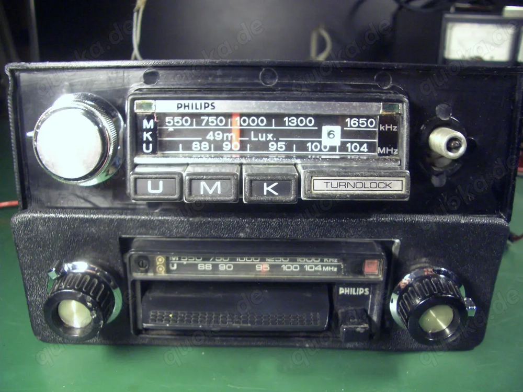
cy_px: 196
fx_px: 529
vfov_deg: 40.7
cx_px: 262
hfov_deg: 52.6
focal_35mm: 35
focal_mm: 5.8
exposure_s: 1/25
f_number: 2.6
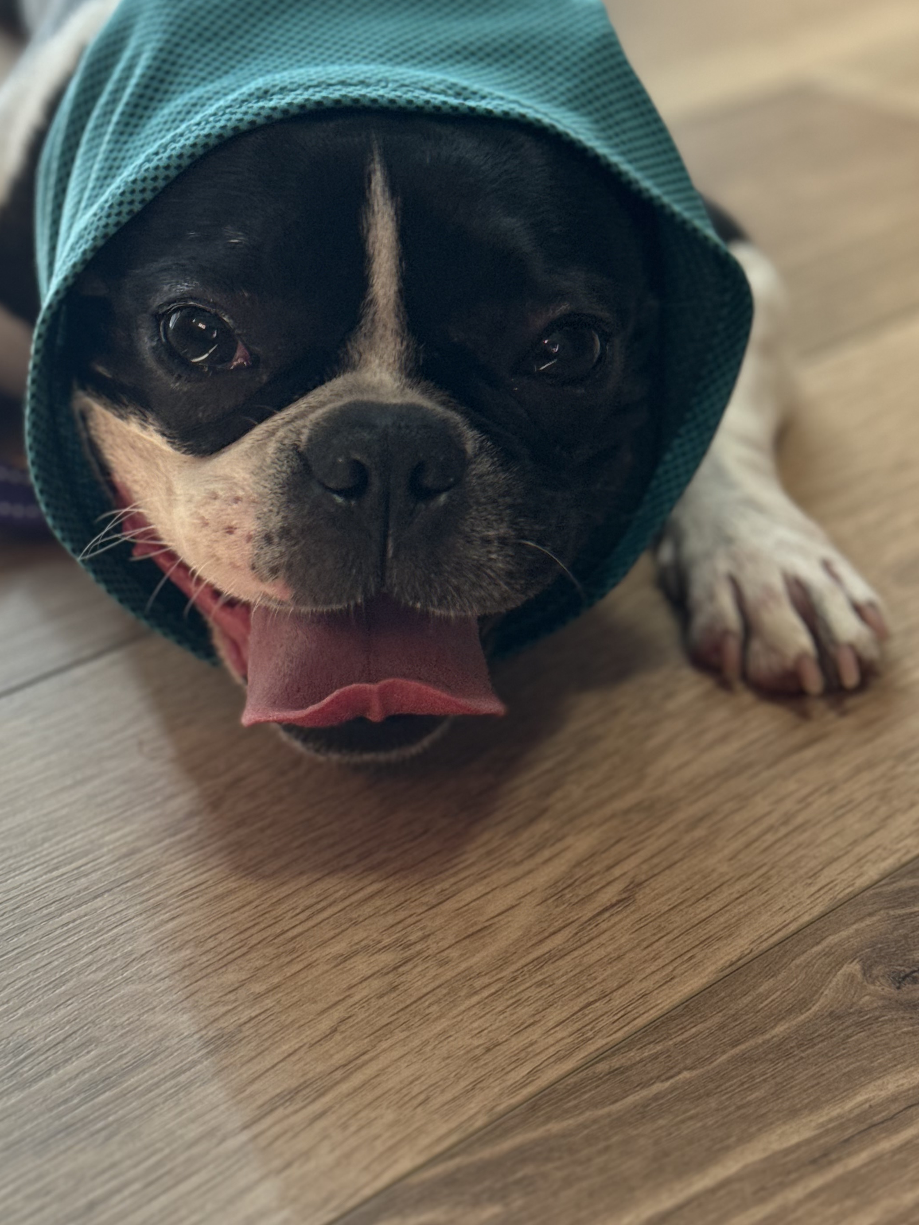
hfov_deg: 21.0
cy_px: 516
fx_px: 2478
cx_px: 334
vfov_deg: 27.7
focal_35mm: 70
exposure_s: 1/60
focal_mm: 6.76
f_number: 1.78
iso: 160
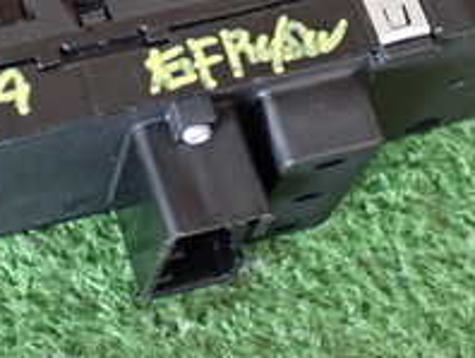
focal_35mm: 109
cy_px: 60
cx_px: 70
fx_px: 1498
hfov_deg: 17.8
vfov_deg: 13.5
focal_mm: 6.37
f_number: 2.5
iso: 500
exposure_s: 1/40
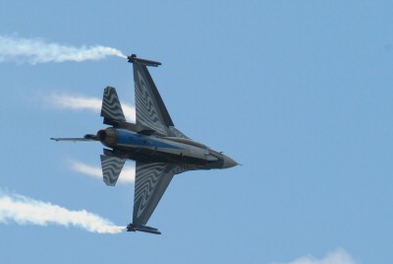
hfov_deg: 3.4
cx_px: 196
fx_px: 6560
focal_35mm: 600
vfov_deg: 2.3
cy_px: 132
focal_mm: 400
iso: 400
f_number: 9.5
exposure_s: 1/750
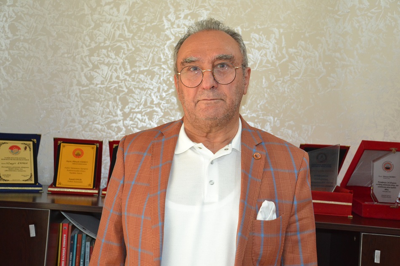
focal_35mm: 57
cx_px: 200
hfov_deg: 35.1
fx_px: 633
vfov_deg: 23.8
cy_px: 133
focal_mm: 38
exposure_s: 1/60
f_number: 4.5
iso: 1400
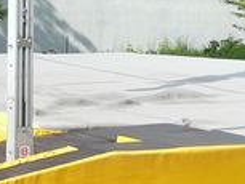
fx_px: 1275
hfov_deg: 10.5
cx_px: -151
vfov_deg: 8.0
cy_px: -157
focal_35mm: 180
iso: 100
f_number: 3.6
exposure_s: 1/500
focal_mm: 4.6
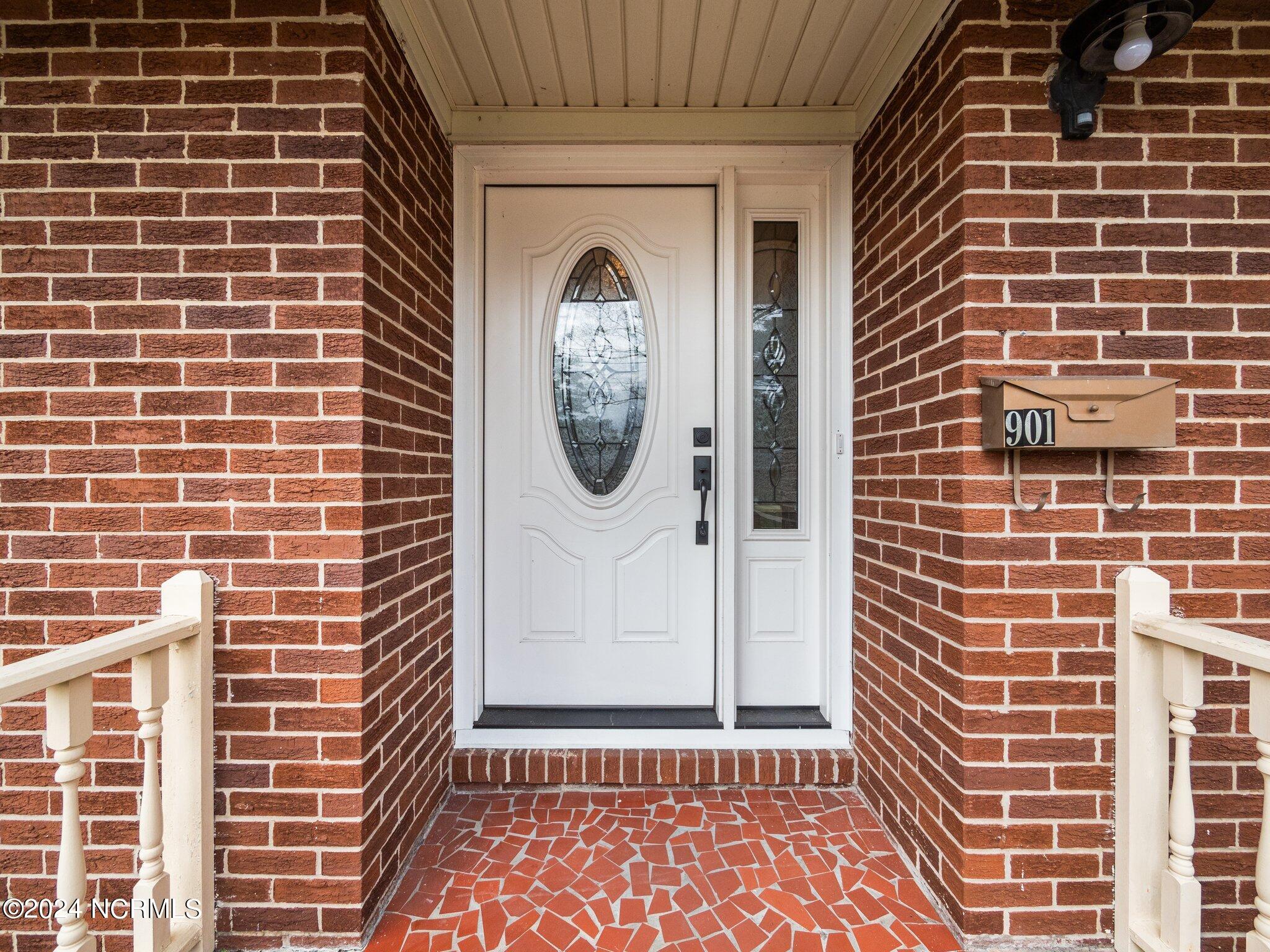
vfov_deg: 85.7
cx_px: 635
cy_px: 476
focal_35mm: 14
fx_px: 514
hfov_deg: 102.1
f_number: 5.6
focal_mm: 7
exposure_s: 1/400
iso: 200
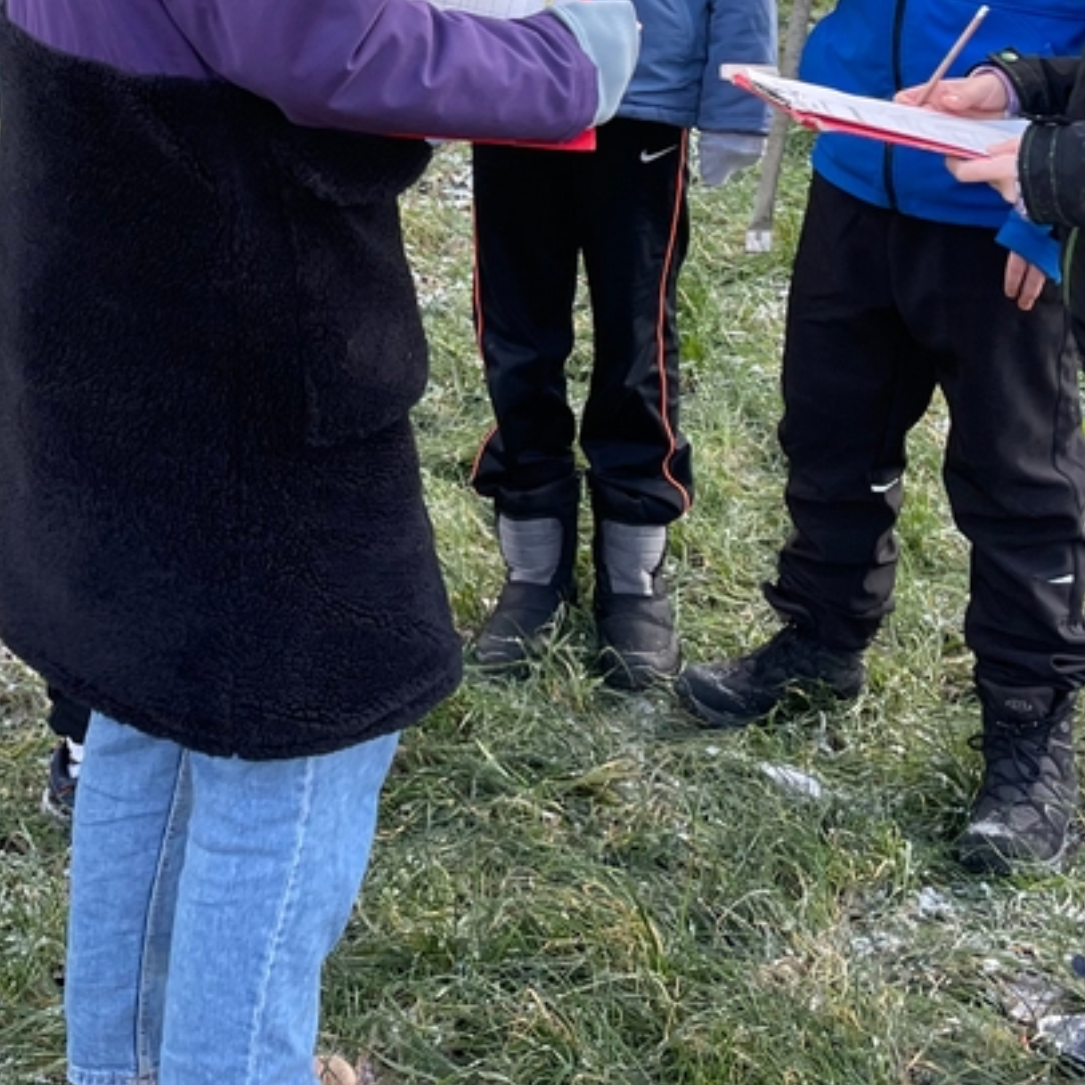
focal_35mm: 68
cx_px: 238
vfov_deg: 24.0
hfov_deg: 25.0
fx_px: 2411
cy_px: -48
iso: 32
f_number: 1.6
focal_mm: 4.2
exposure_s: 1/181
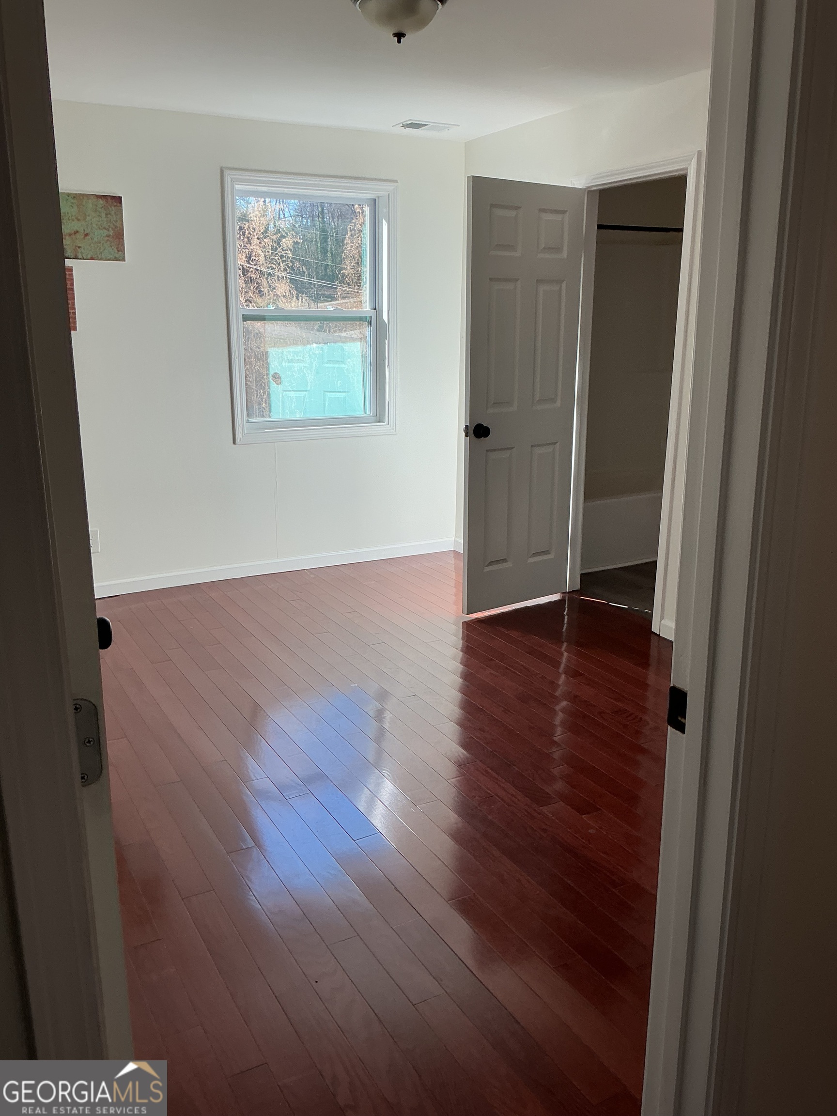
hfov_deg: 48.2
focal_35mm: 29
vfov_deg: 61.7
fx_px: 935
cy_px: 558
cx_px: 418
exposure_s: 1/150
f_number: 1.8
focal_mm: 3
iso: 20
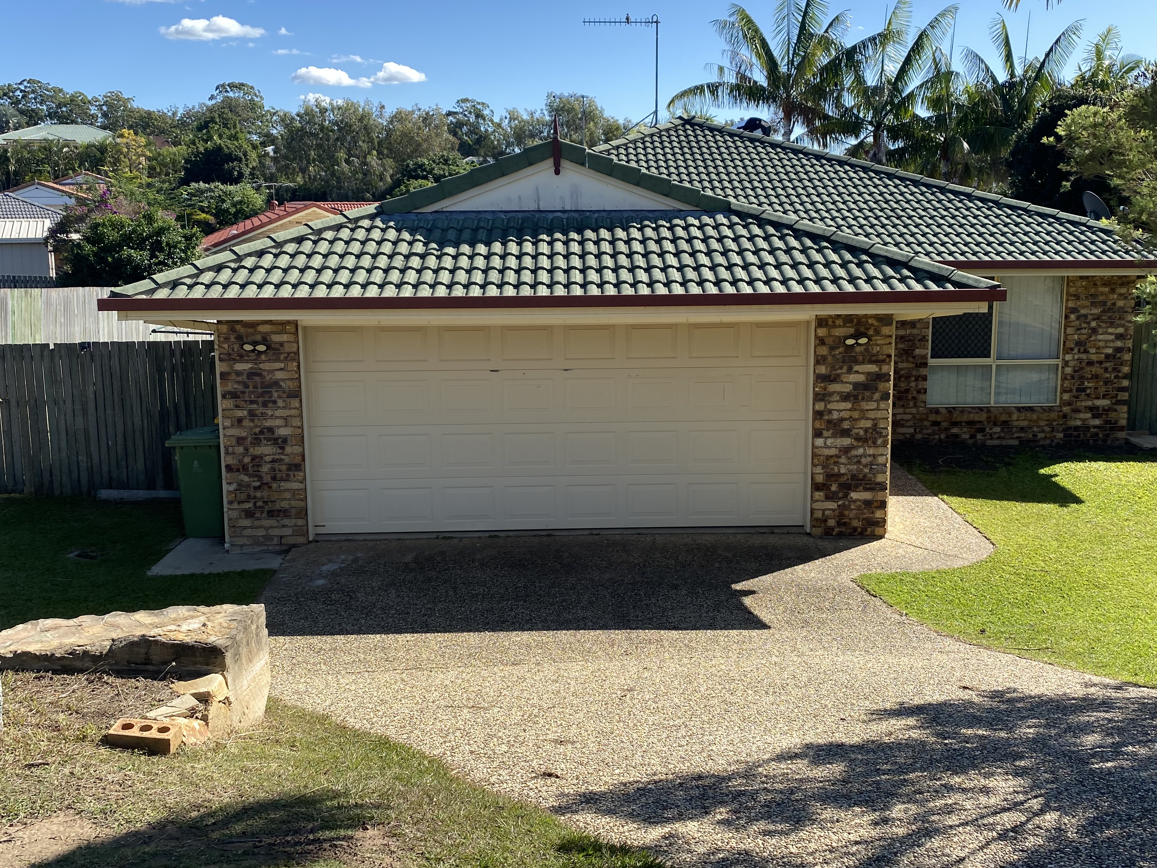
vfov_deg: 42.9
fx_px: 1103
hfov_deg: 55.3
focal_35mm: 33
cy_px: 390
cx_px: 606
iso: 32
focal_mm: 4.25
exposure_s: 1/1996
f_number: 1.8
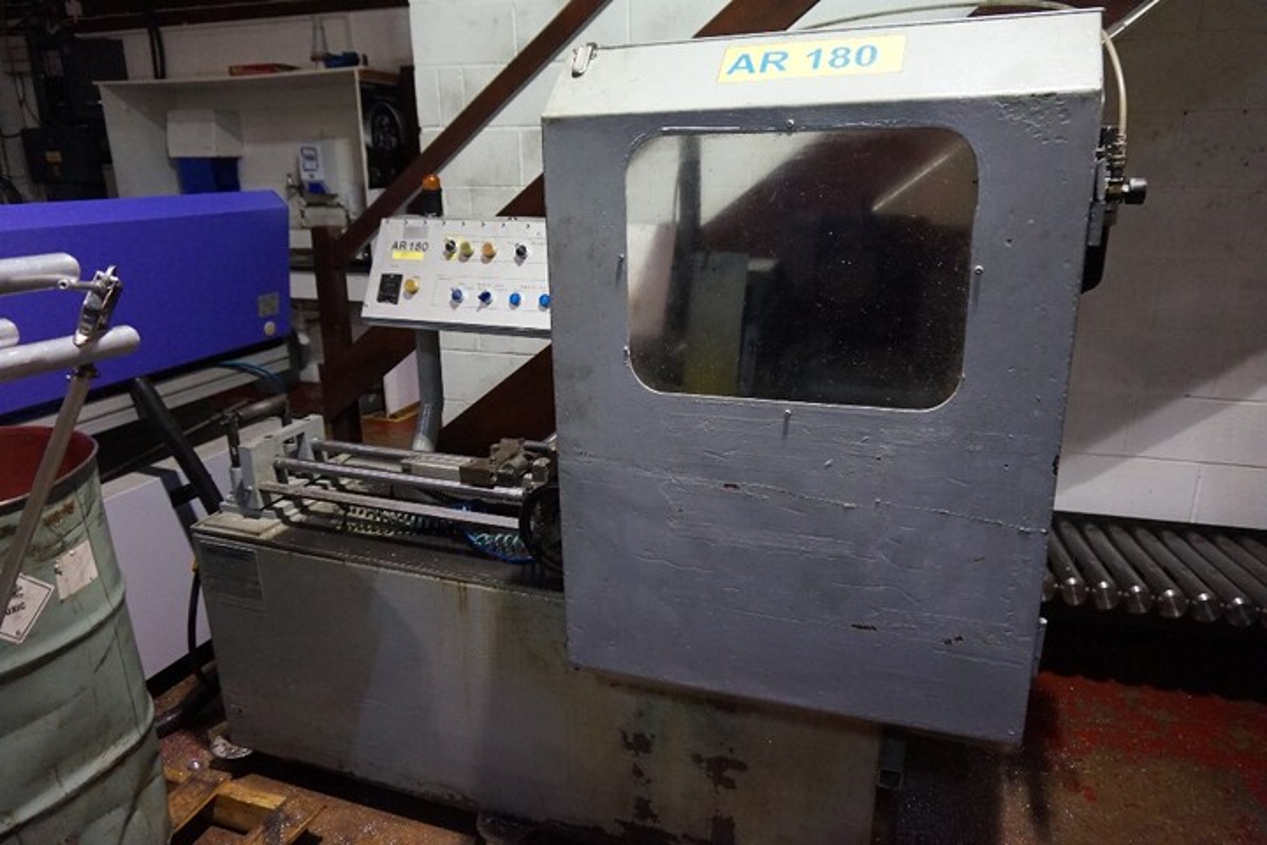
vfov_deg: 53.1
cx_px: 634
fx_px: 845
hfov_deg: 73.7
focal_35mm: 24
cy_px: 422
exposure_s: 1/160
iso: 3200
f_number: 3.5
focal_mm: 16
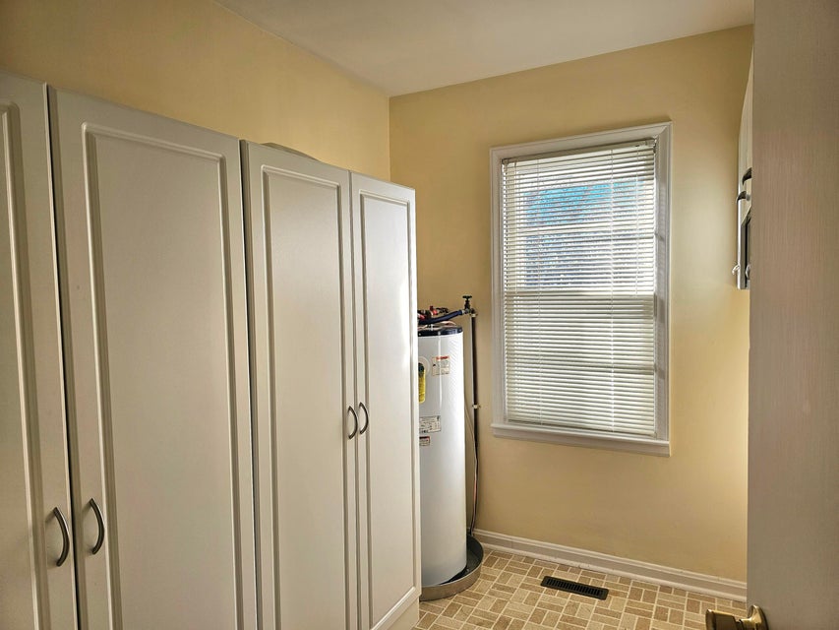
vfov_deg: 58.9
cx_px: 420
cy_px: 315
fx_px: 558
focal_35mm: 23
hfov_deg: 73.9
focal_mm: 6.3
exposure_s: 1/120
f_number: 1.7
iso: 32
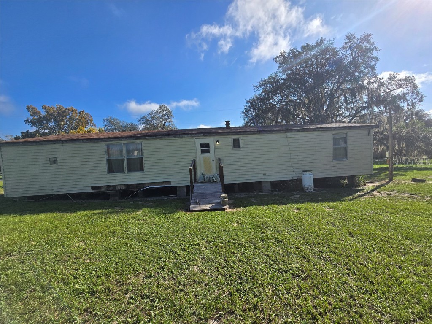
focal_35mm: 13
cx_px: 216
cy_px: 162
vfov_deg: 89.9
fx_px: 162
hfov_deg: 106.2
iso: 50
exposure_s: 1/3521
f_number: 2.2
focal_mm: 2.2
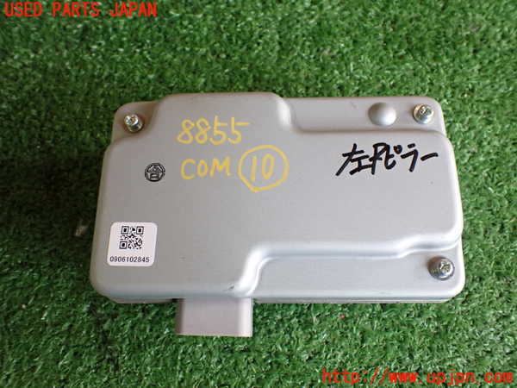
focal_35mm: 30
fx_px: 448
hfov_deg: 60.0
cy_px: 194
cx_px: 258
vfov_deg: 46.8
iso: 400
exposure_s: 1/125
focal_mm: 5.4
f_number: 2.3
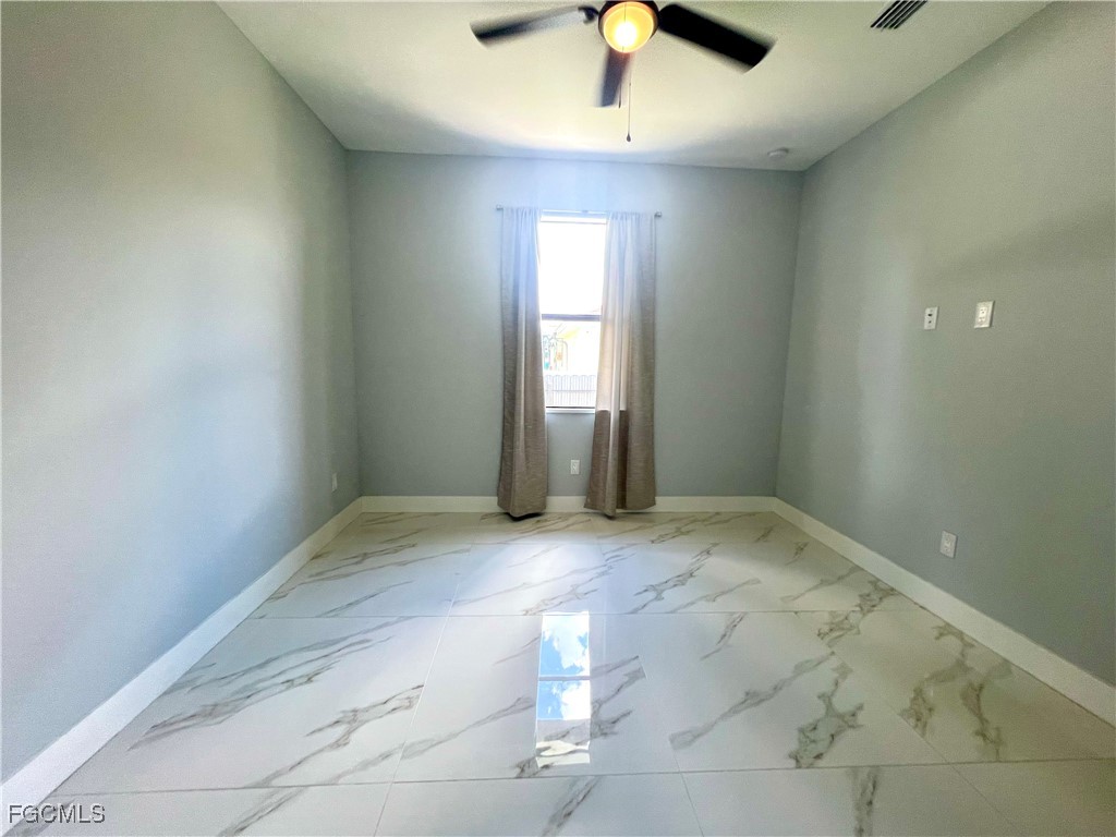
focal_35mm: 13
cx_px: 558
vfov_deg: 89.9
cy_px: 418
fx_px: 419
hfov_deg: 106.2
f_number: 1.8
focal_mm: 1.57
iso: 125
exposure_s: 1/120
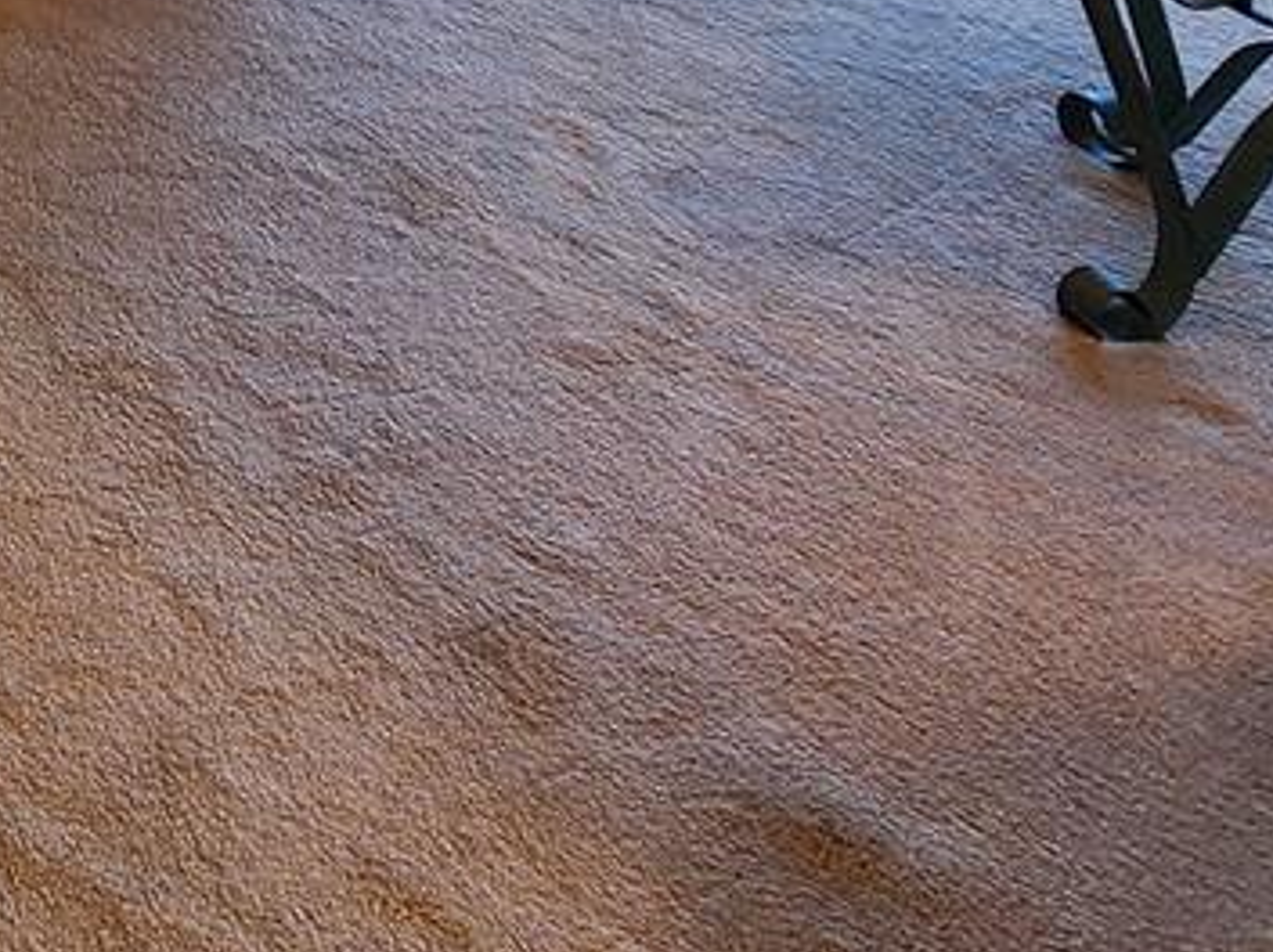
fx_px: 2168
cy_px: -952
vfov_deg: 17.6
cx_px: -1028
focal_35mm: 59
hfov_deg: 21.3
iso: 100
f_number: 2.2
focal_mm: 2.2
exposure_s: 1/60
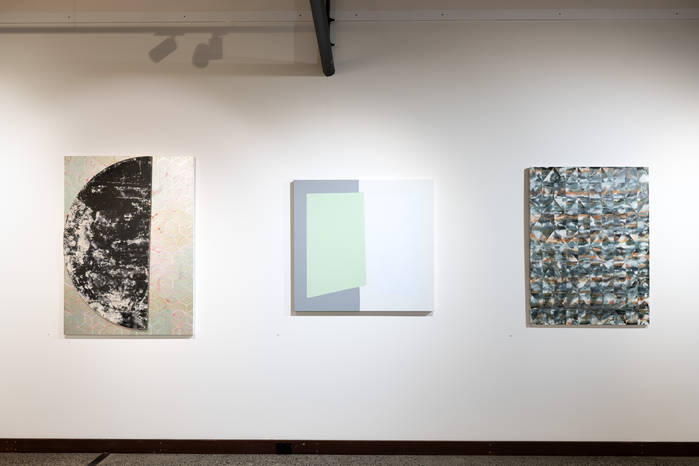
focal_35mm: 30
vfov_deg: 43.6
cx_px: 358
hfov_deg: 61.9
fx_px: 582
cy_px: 240
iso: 400
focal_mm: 29
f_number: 8
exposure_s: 1/8
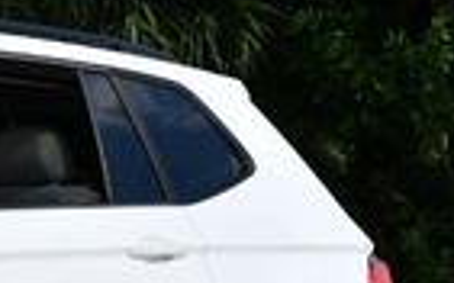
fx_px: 2919
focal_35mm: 236
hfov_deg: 8.4
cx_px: -470
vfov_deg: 5.6
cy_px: 170
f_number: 9
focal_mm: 34
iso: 100
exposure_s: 1/320
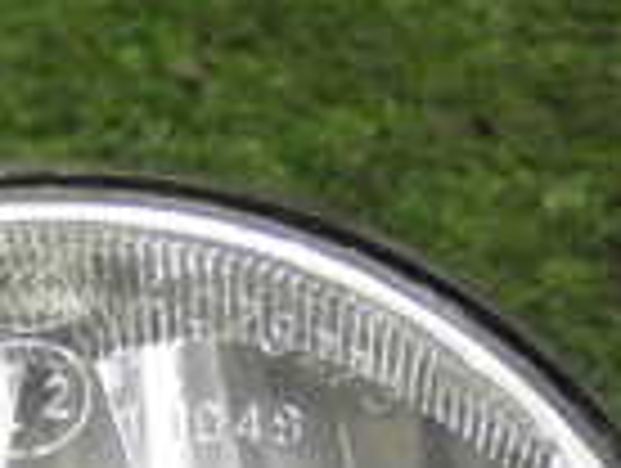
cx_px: 122
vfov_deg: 7.4
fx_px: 3432
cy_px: 1004
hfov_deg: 10.3
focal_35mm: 191
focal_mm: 7.9
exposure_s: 1/60
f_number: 2.9
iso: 1600
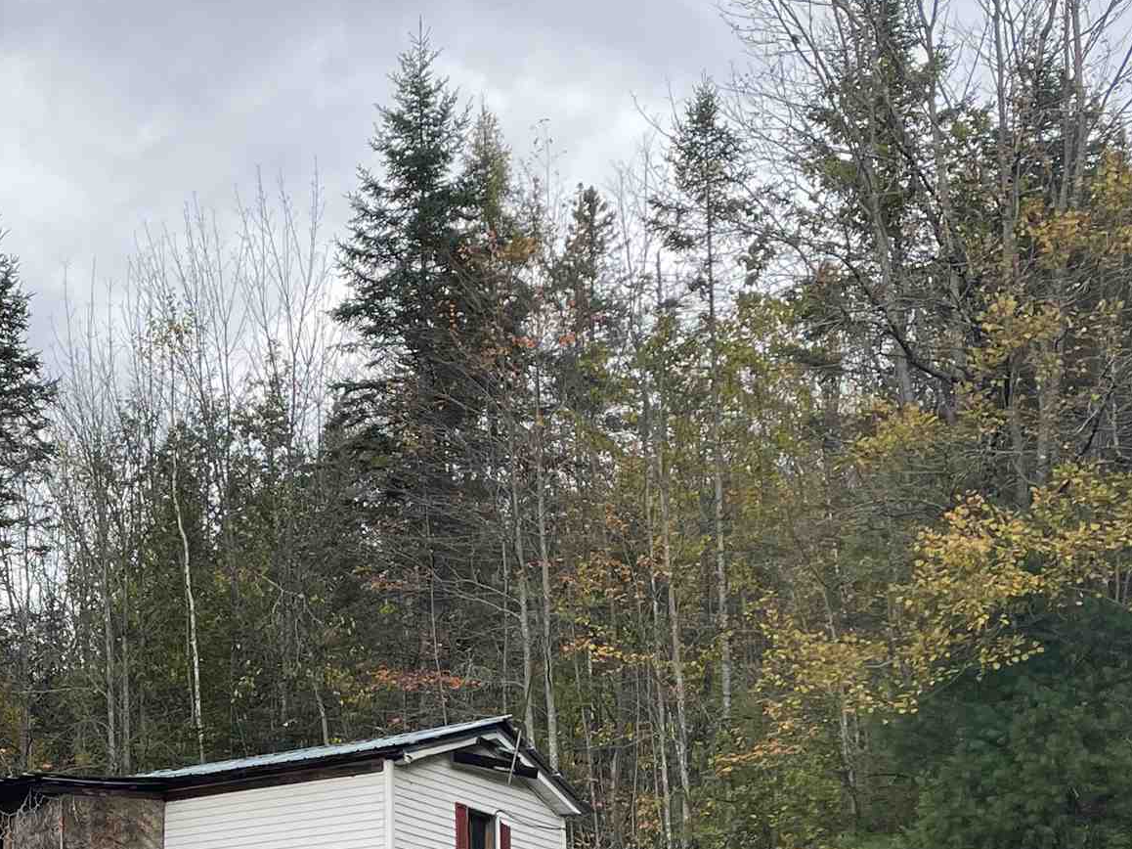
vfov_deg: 20.4
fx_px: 2256
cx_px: -4
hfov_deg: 26.6
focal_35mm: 69
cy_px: 911
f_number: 1.6
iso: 32
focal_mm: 4.2
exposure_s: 1/666
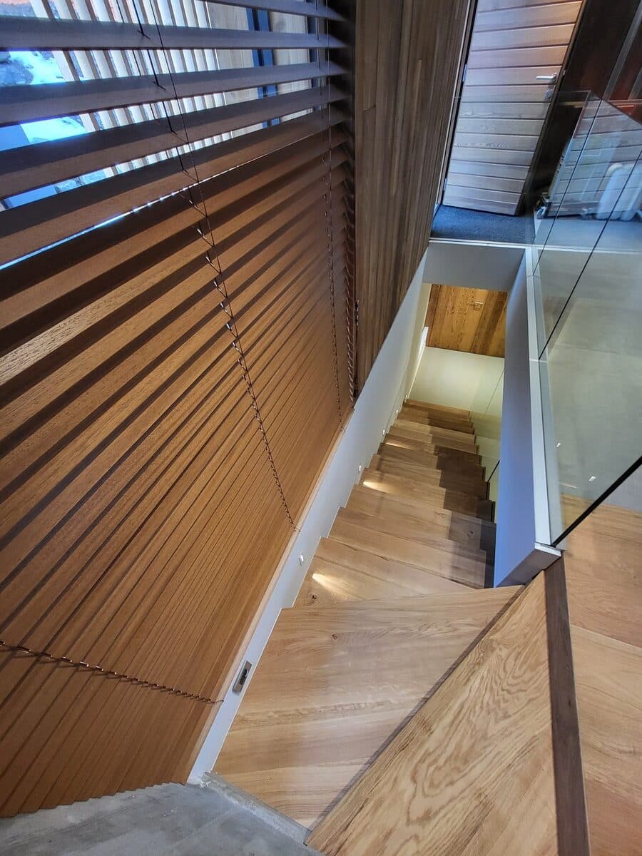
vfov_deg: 106.2
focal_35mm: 13
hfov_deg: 89.9
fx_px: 321
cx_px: 321
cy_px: 428
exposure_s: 1/50
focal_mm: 1.74
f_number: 2.2
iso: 200
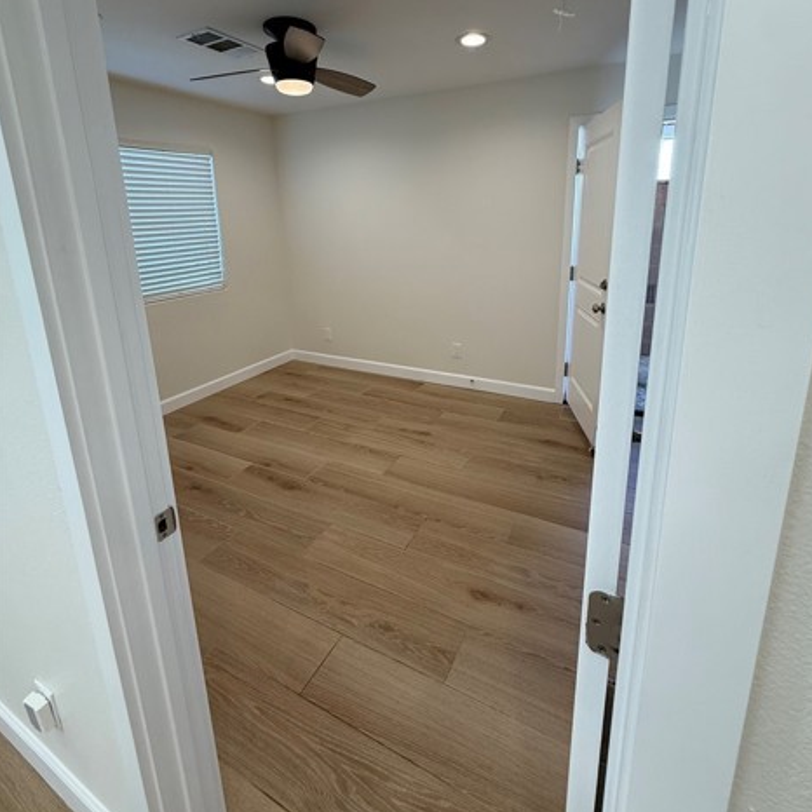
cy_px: 321
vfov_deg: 82.8
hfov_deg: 84.0
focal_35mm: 17
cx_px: 413
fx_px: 451
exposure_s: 1/120
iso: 125
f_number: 2.2
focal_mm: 2.22
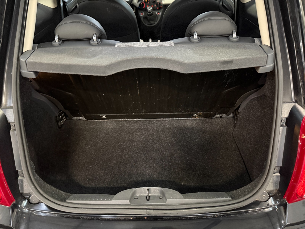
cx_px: 152
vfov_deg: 56.8
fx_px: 211
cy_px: 114
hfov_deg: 71.6
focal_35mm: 24
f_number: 1.78
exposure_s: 1/25
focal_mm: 6.76
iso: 1250
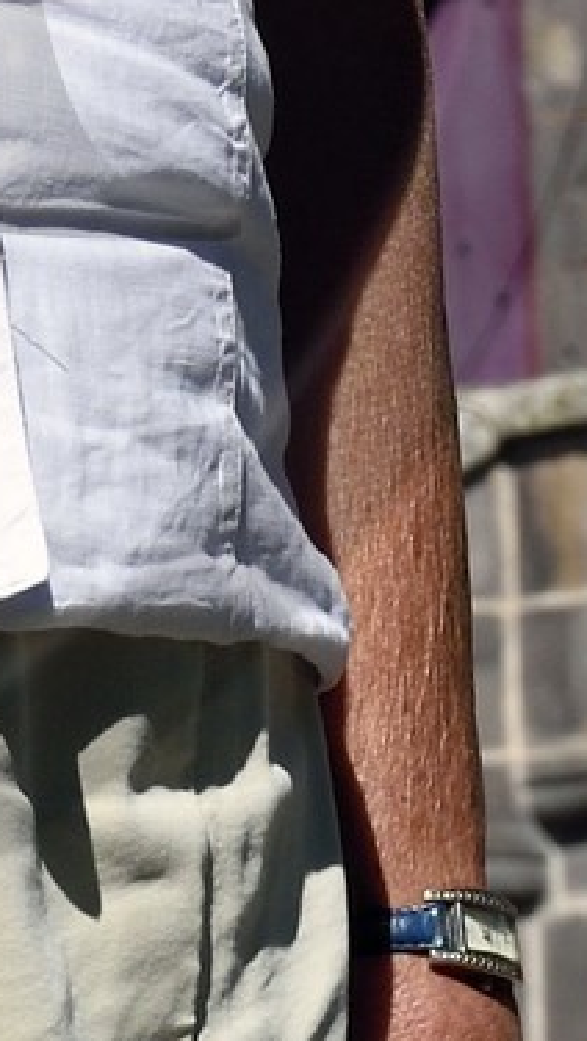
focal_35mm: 468
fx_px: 12927
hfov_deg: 2.6
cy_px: -269
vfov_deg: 4.6
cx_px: -662
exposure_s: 1/400
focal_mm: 70
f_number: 16
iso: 200
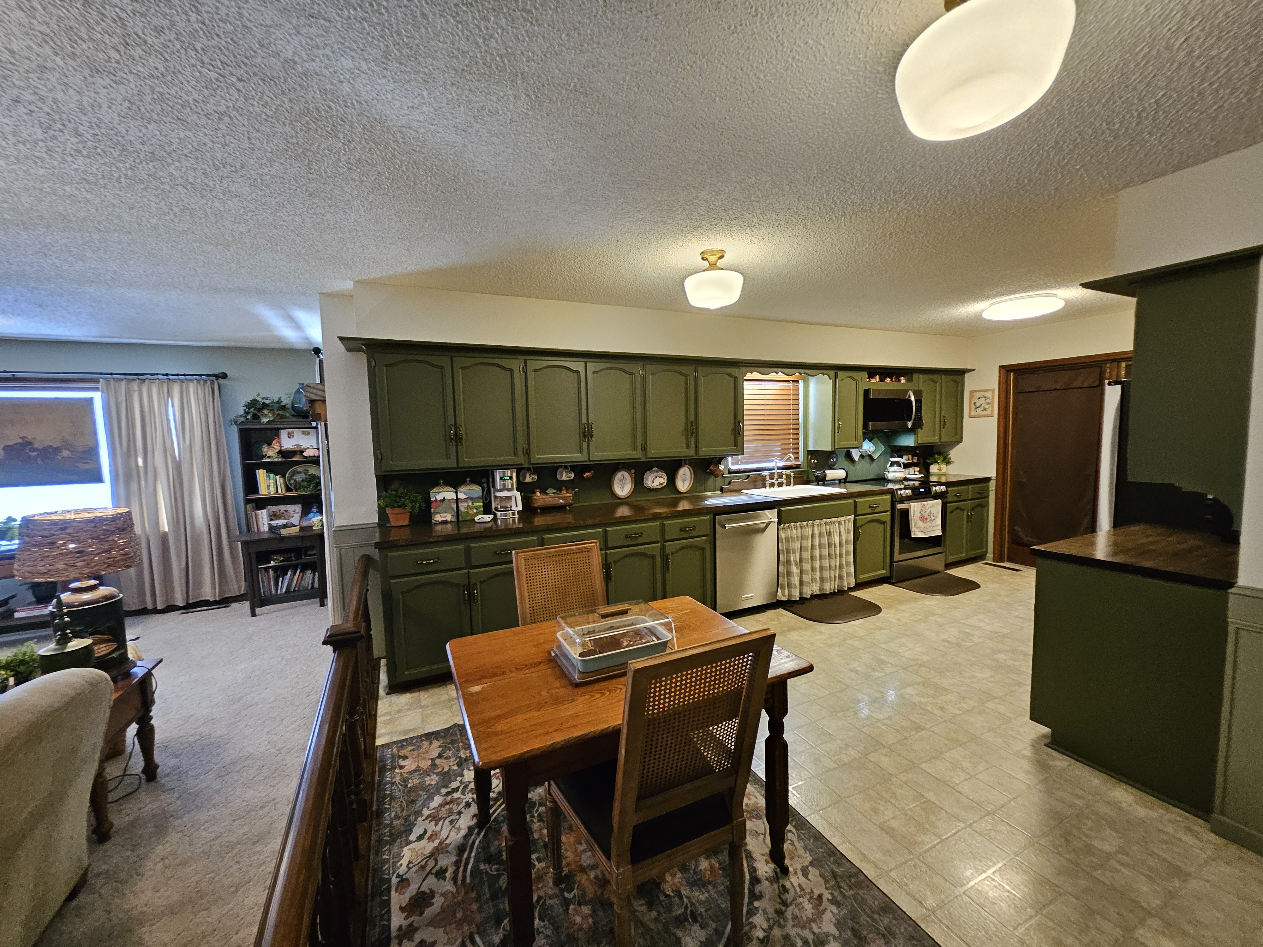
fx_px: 474
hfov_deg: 106.2
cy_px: 474
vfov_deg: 89.9
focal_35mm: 13
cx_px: 632
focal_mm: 1.74
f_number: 2.2
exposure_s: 1/40
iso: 320
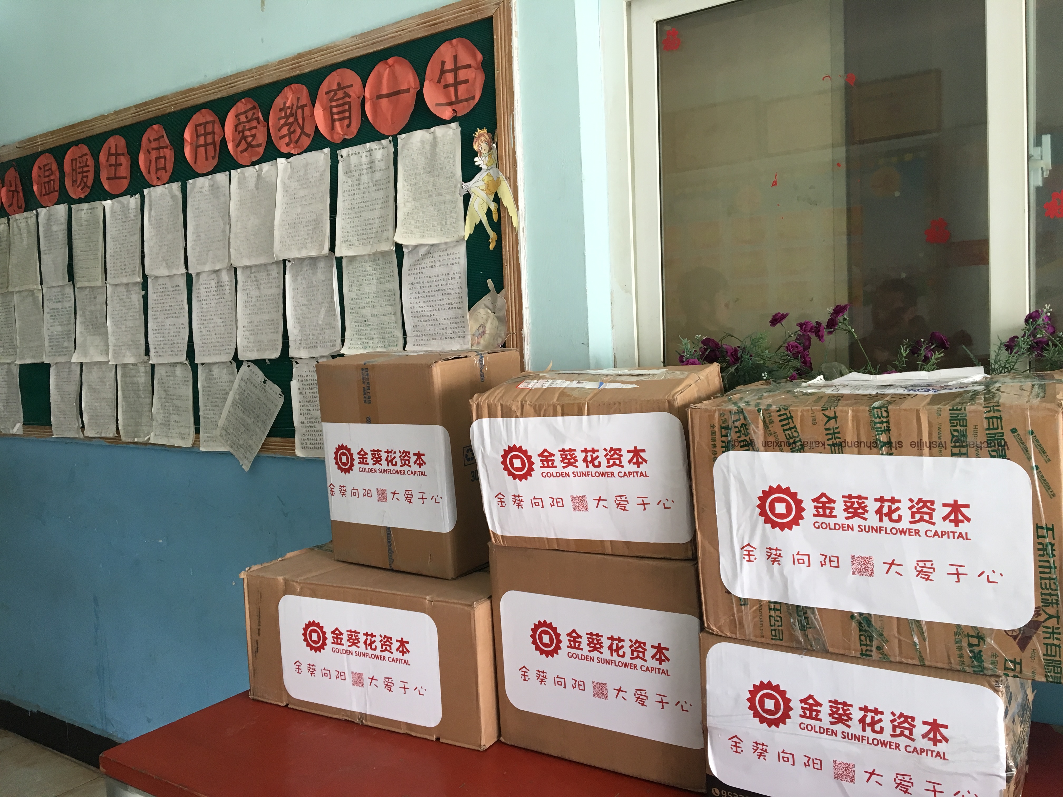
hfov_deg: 61.7
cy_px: 398
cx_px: 532
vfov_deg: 48.2
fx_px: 891
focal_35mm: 29
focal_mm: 4.15
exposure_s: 1/33
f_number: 2.2
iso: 40
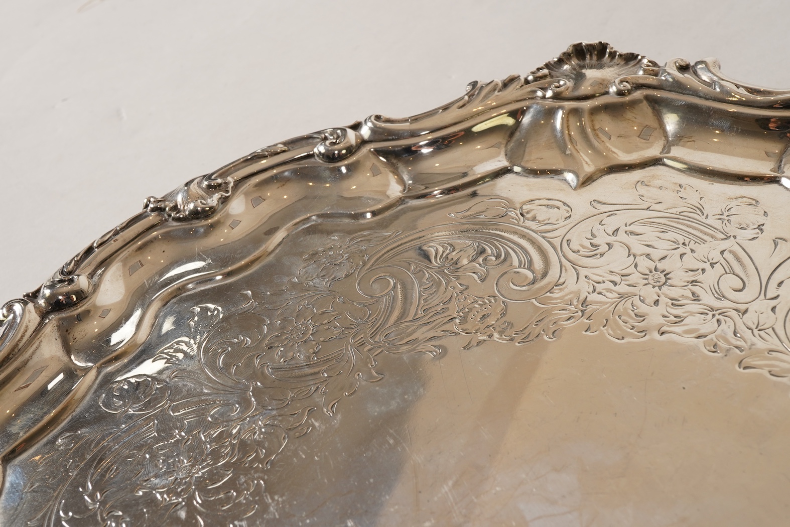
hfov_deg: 43.6
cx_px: 395
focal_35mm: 45
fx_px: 988
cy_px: 264
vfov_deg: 29.9
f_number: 22
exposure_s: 1/125
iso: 400
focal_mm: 30
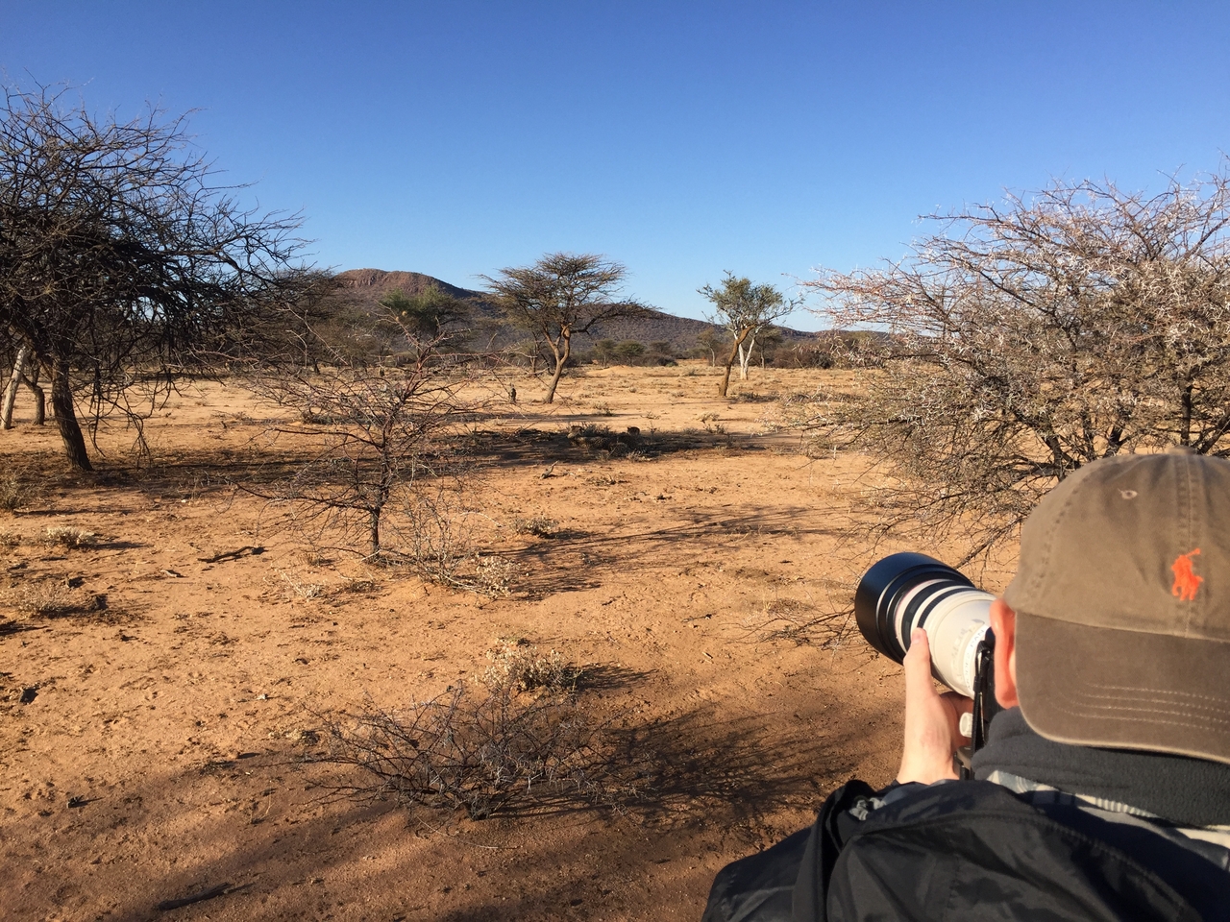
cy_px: 461
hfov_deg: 61.7
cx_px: 615
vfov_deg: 48.2
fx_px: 1030
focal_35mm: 29
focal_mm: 4.15
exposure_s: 1/1522
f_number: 2.2
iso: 32
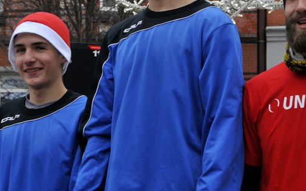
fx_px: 1067
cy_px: 44
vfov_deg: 10.2
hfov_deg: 16.3
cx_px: 172
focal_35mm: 128
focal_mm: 42
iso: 200
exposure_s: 1/125
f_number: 6.3
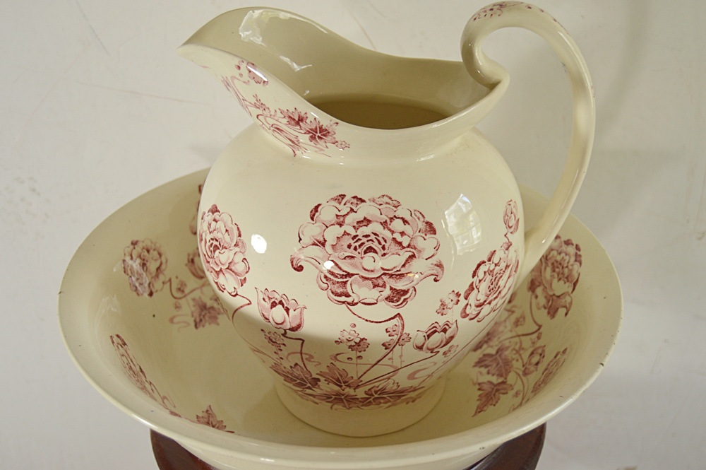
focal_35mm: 36
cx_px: 353
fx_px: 705
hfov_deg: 53.2
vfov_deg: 36.8
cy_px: 235
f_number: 4
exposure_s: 1/60
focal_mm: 24
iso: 400
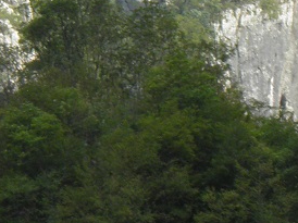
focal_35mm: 887
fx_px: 7629
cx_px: 40
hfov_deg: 2.2
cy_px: -3
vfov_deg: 1.7
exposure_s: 1/125
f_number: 5.7
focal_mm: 29.2
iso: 50
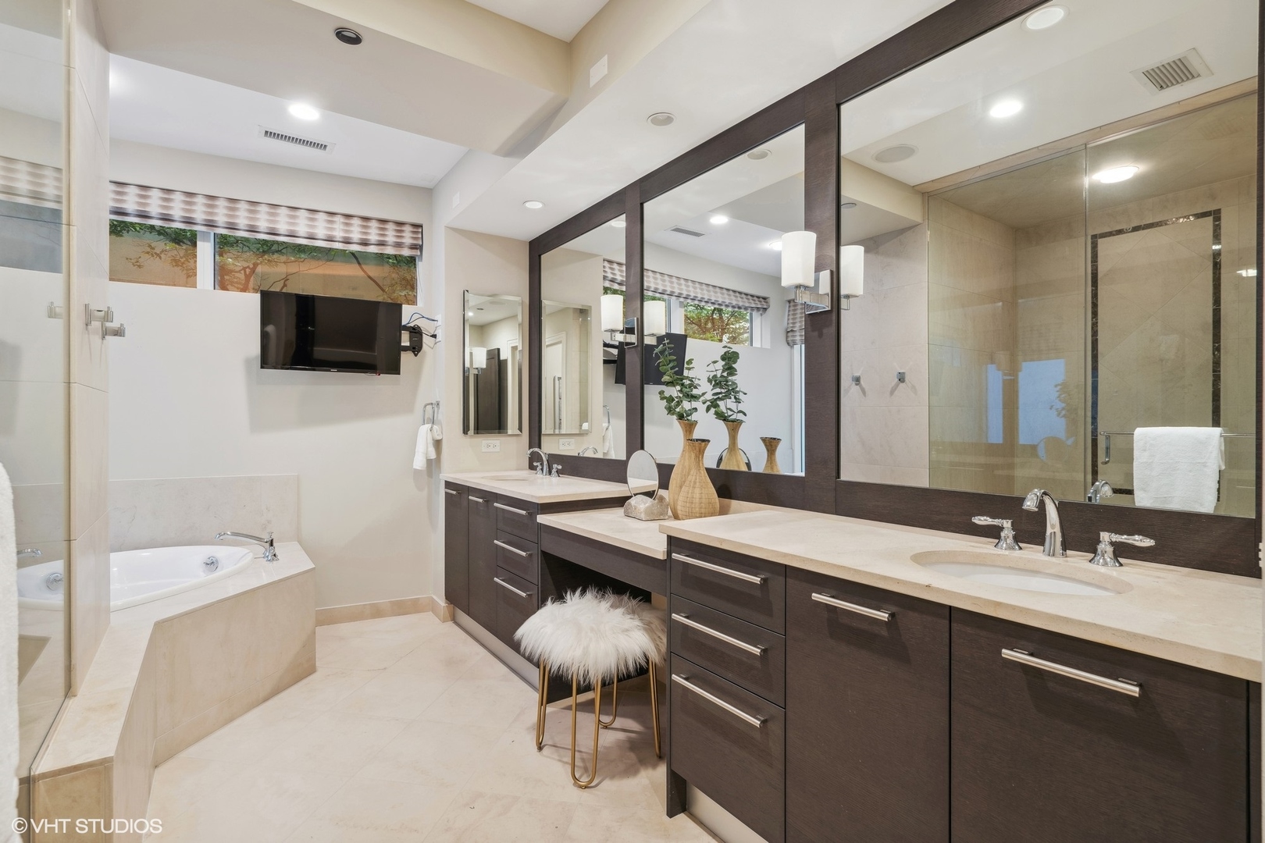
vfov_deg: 73.7
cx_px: 632
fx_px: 562
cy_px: 422
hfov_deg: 96.7
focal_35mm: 16
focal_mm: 16
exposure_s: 1/2.5
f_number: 8
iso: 320
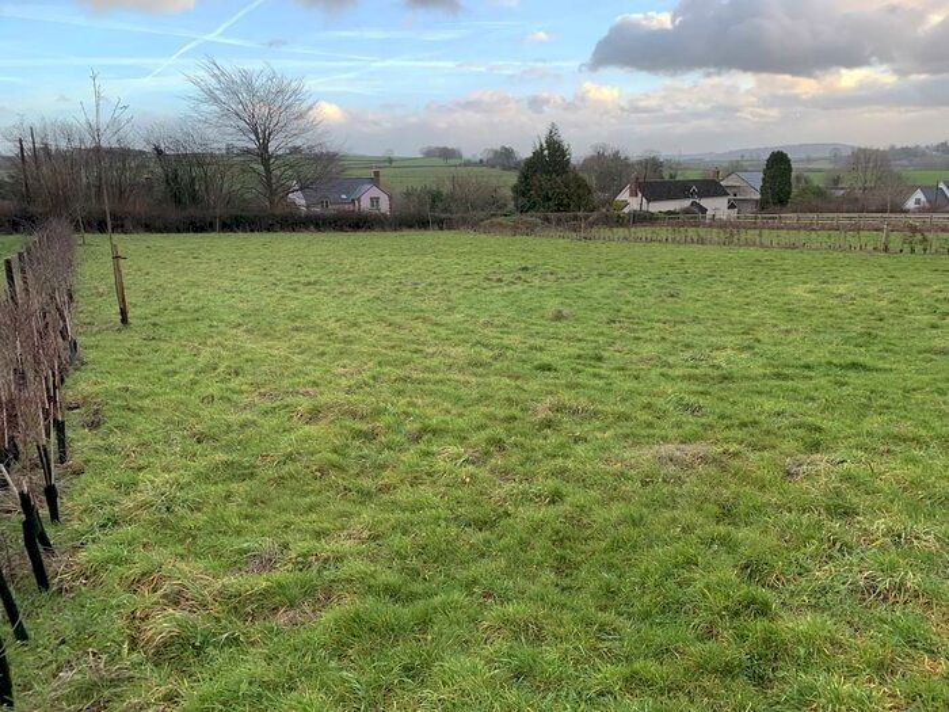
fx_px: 713
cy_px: 356
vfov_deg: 53.1
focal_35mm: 26
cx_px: 474
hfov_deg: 67.3
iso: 25
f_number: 1.8
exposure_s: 1/122
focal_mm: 4.25
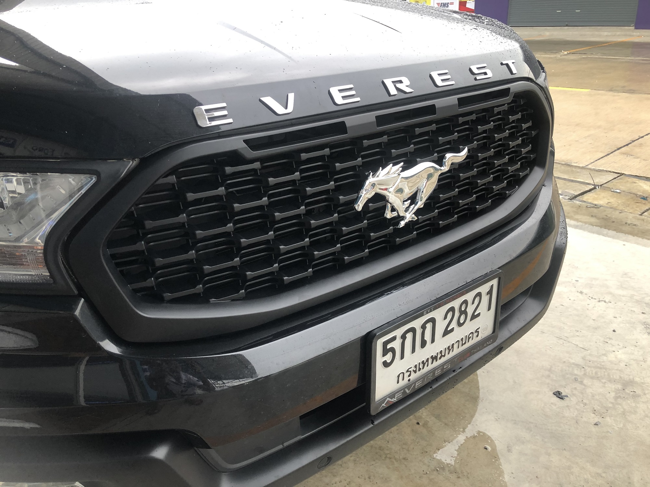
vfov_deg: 49.7
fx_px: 526
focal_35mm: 28
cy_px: 244
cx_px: 325
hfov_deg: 63.4
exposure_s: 1/30
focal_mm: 3.99
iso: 25
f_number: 1.8
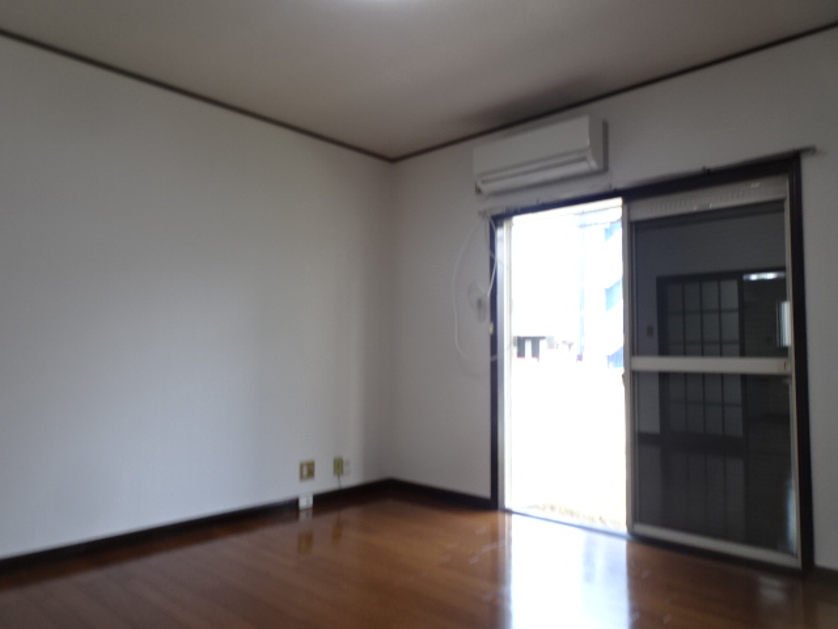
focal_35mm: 24
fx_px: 581
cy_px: 314
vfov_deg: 56.8
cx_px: 419
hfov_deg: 71.6
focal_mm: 4.1
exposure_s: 1/30
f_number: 3.5
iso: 80
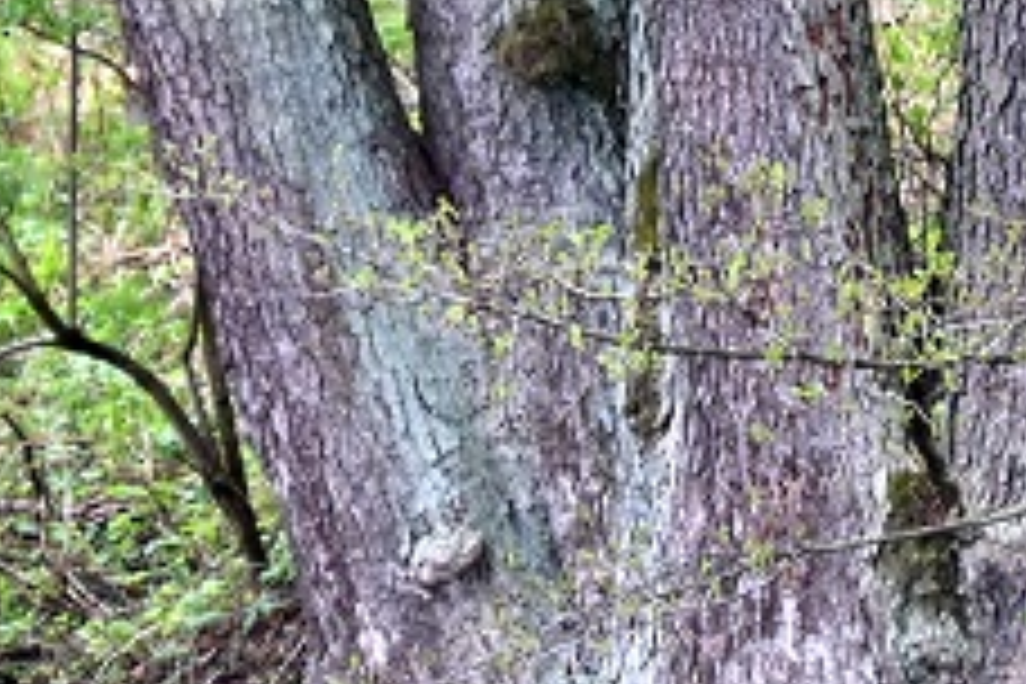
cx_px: 873
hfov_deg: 1.7
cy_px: -164
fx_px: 33798
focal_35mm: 1186
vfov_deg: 1.2
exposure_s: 1/500
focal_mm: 270
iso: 500
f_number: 5.6
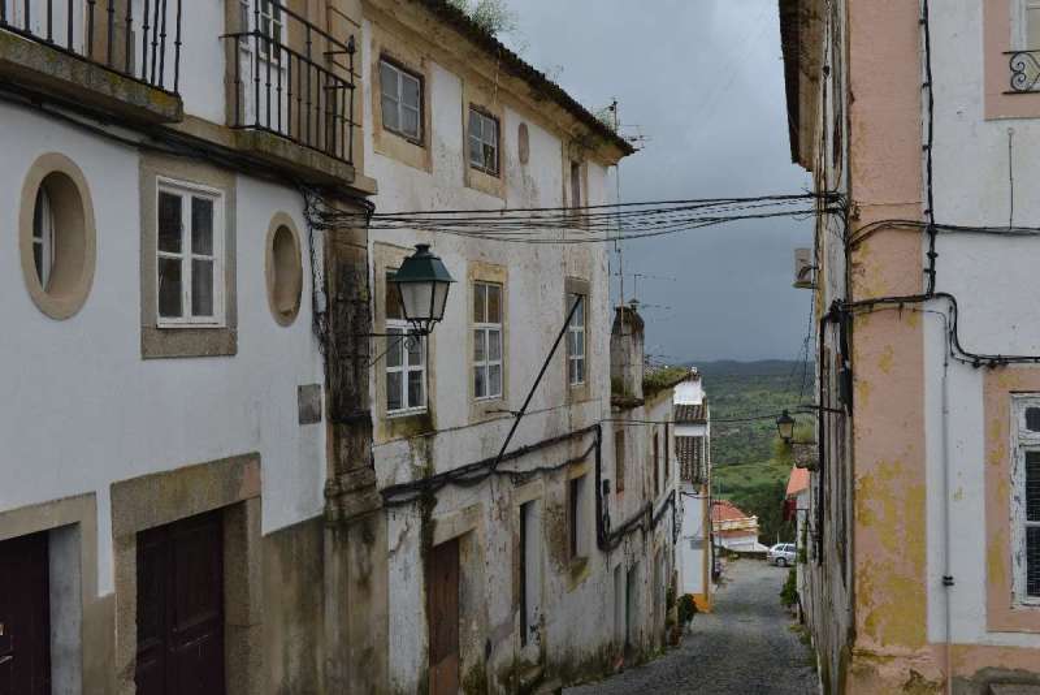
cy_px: 348
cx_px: 520
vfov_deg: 35.1
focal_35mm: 38
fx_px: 1098
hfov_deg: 50.7
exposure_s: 1/100
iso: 125
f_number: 11
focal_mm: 38
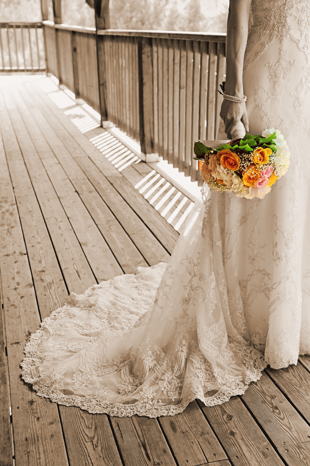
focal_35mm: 45
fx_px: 582
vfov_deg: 43.6
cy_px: 233
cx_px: 155
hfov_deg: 29.8
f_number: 4.5
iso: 250
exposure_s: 1/125
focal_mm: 45
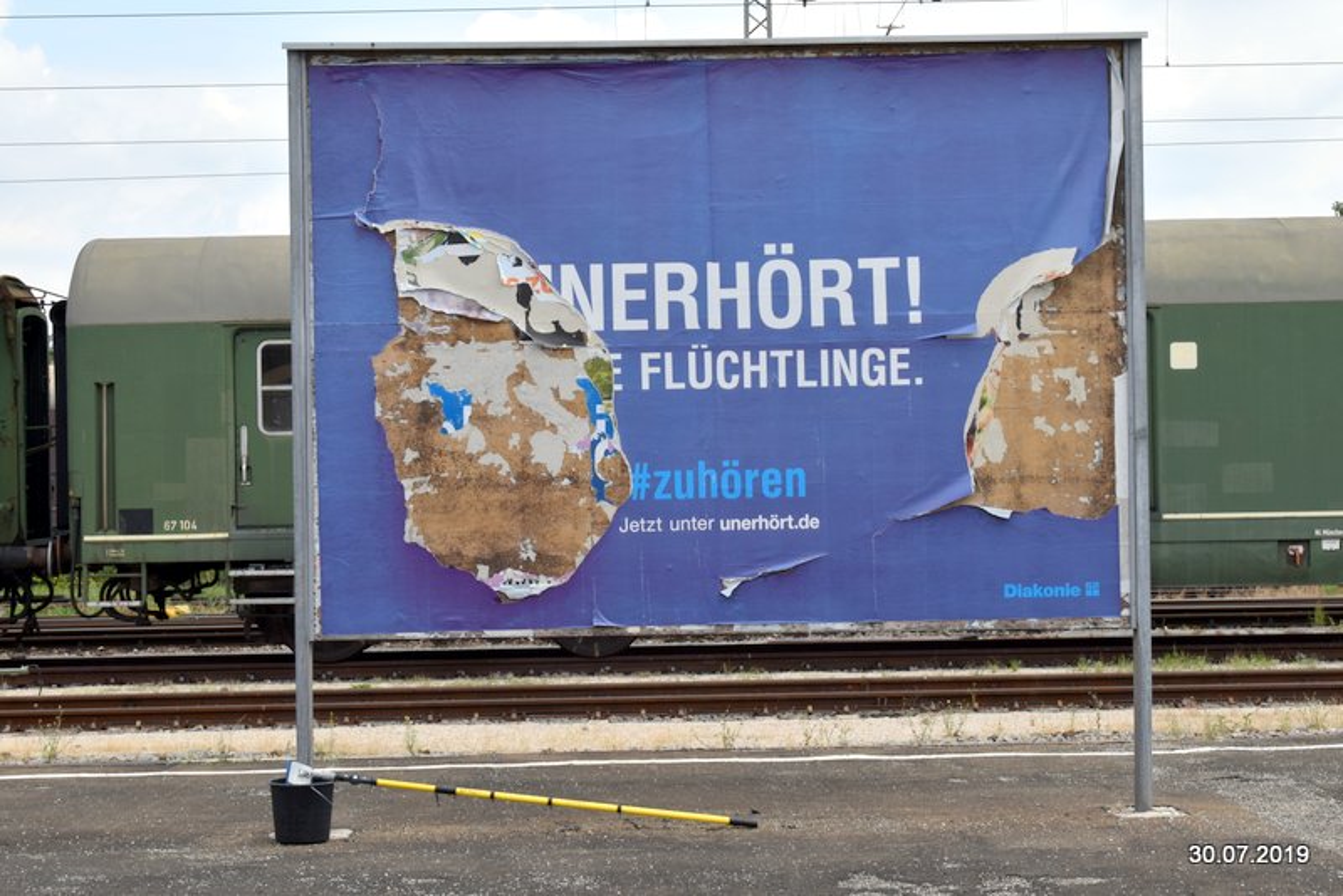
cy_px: 448
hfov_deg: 27.0
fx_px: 2799
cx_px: 672
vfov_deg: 18.2
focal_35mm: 75
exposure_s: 1/100
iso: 200
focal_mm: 50
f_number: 16
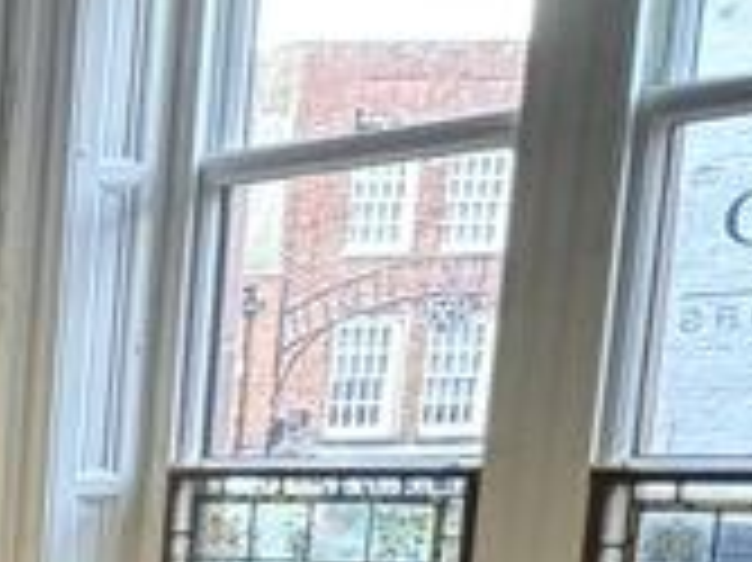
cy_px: 751
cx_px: -1018
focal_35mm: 86
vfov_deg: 16.2
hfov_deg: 14.9
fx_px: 1867
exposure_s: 1/50
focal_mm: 2.22
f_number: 2.2
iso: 400
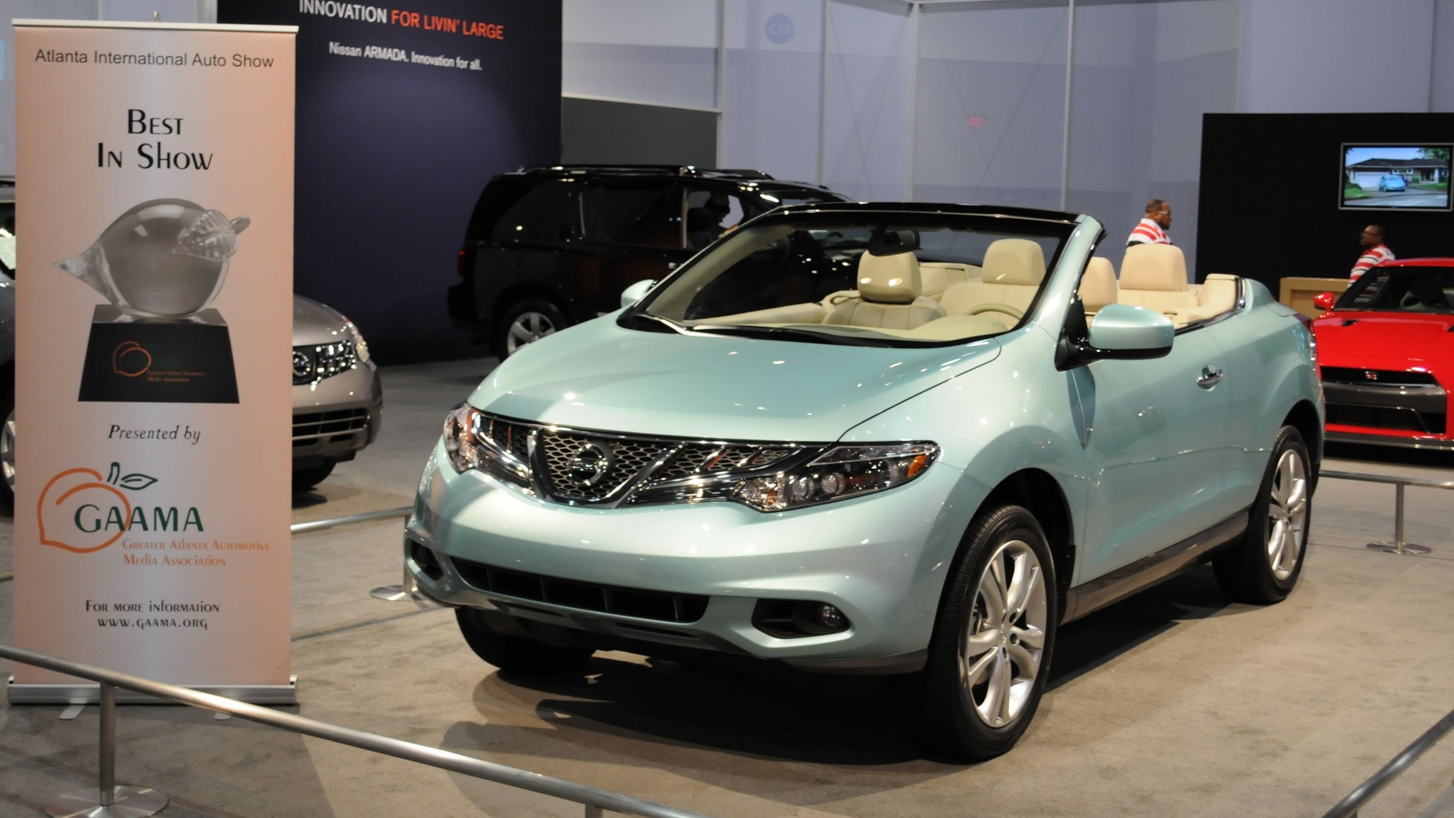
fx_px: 1889
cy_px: 391
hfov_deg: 42.1
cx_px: 737
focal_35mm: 49
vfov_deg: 24.4
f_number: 4.8
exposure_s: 1/80
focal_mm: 30
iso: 800
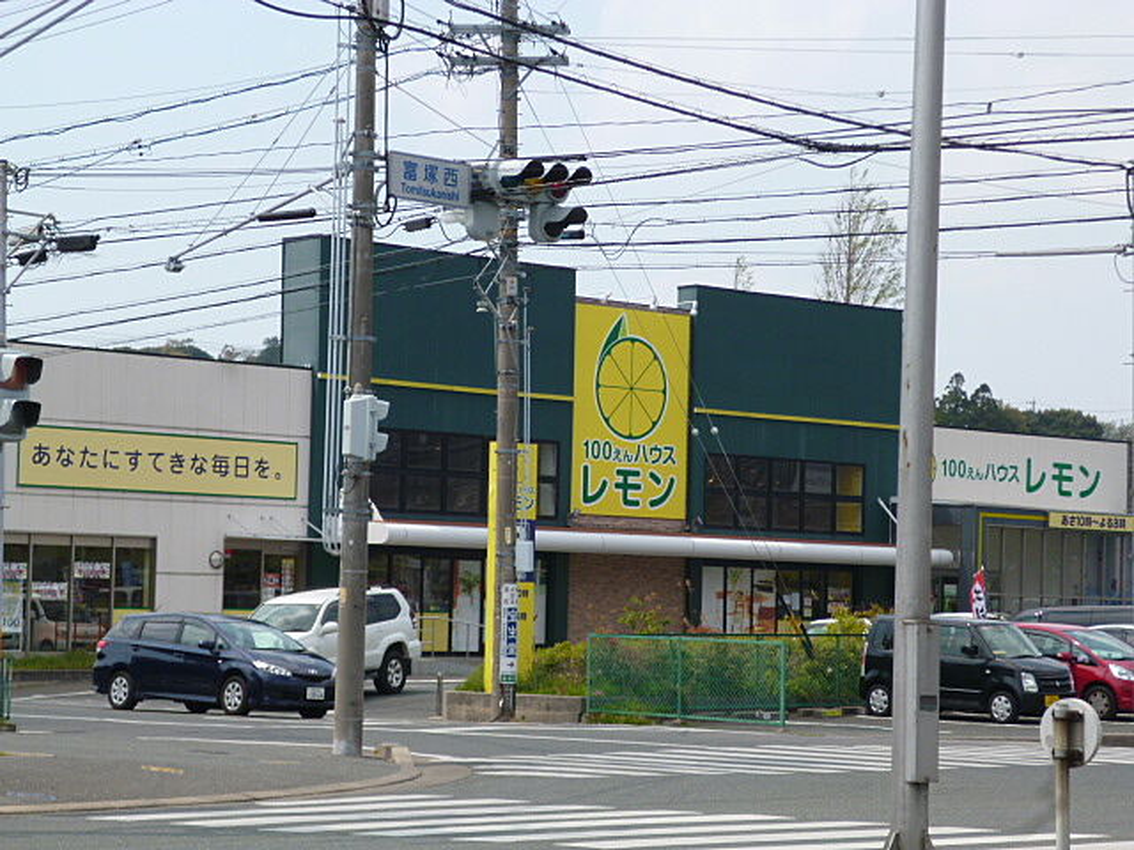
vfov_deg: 14.0
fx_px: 3472
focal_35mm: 106
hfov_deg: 18.5
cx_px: 567
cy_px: 425
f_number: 5.9
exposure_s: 1/320
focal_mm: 18.9
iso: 100
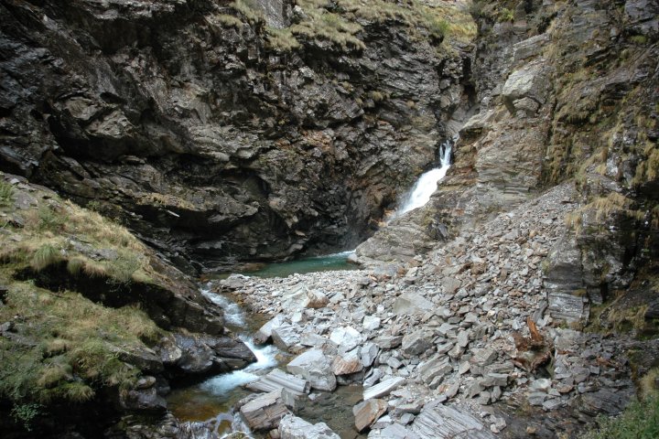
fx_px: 494
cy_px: 220
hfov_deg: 67.4
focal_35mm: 27
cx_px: 330
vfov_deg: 47.9
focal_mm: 18
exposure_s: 1/50
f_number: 3.5
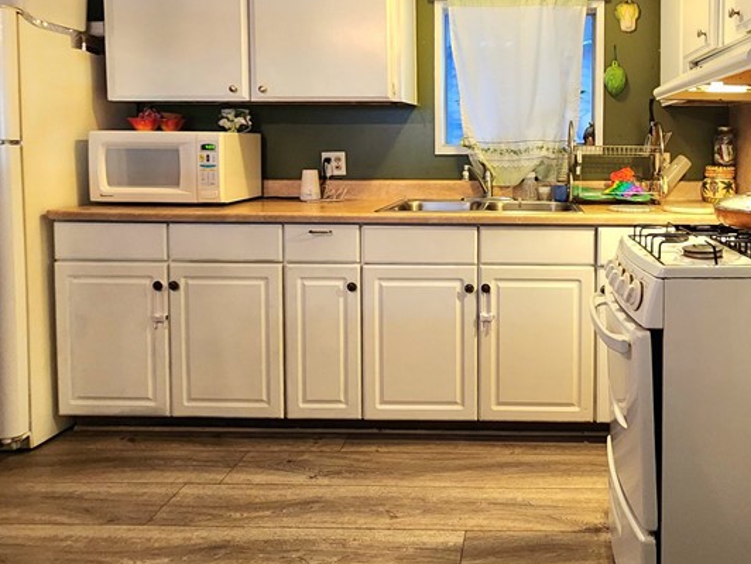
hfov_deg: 67.1
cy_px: 182
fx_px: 542
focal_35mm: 25
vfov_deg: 53.6
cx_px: 513
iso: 400
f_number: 2.2
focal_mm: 2.2
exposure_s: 1/30
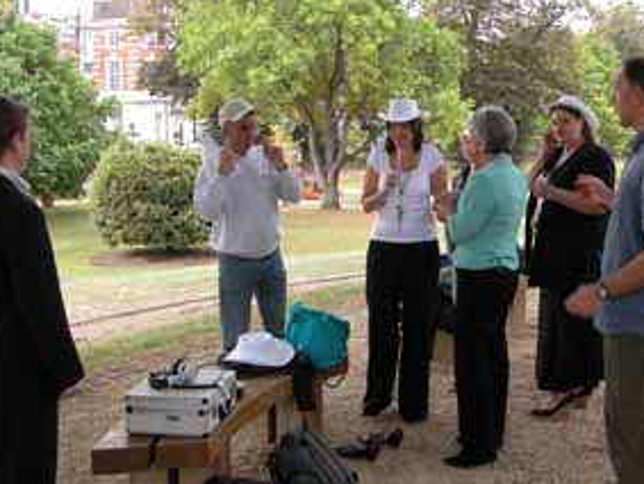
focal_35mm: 48
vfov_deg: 30.3
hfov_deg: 39.5
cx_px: 385
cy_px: 227
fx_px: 894
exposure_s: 1/58.8
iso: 100
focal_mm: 8.9
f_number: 3.2
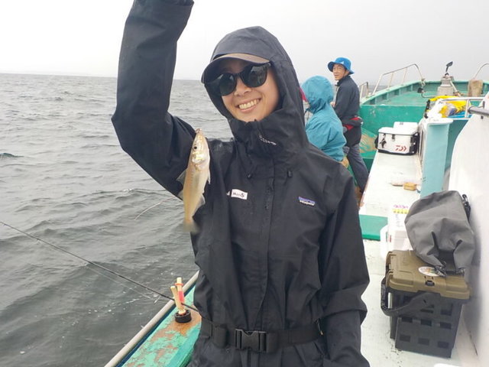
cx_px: 244
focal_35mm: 30
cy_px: 184
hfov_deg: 60.0
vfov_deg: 46.8
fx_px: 424
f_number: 3.3
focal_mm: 4.1
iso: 125
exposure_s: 1/160
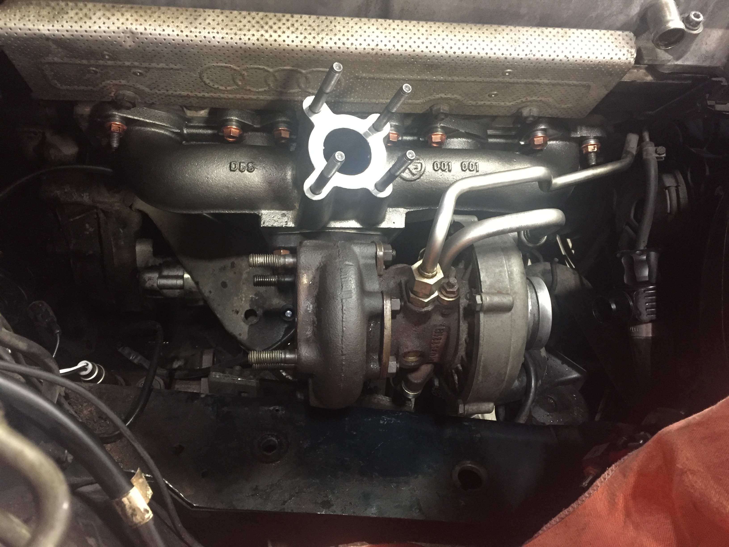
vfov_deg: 48.2
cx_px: 364
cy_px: 274
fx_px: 611
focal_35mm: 29
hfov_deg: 61.7
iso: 250
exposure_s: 1/20
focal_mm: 4.15
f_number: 2.2
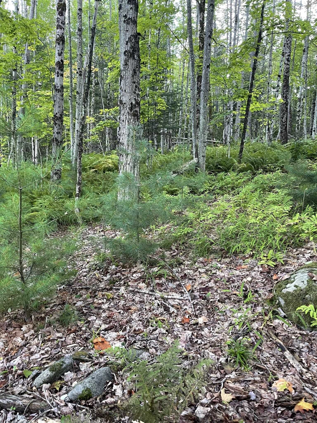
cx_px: 158
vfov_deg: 67.3
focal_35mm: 26
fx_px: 317
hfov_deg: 53.1
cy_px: 212
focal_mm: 5.1
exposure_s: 1/77
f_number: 1.6
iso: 125
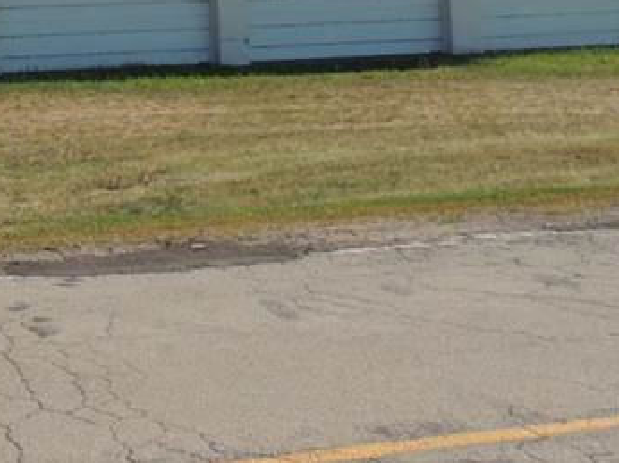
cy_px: -250
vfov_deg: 12.6
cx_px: -306
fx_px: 1984
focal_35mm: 111
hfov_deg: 16.2
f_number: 3.1
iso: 100
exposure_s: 1/1250
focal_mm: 5.3
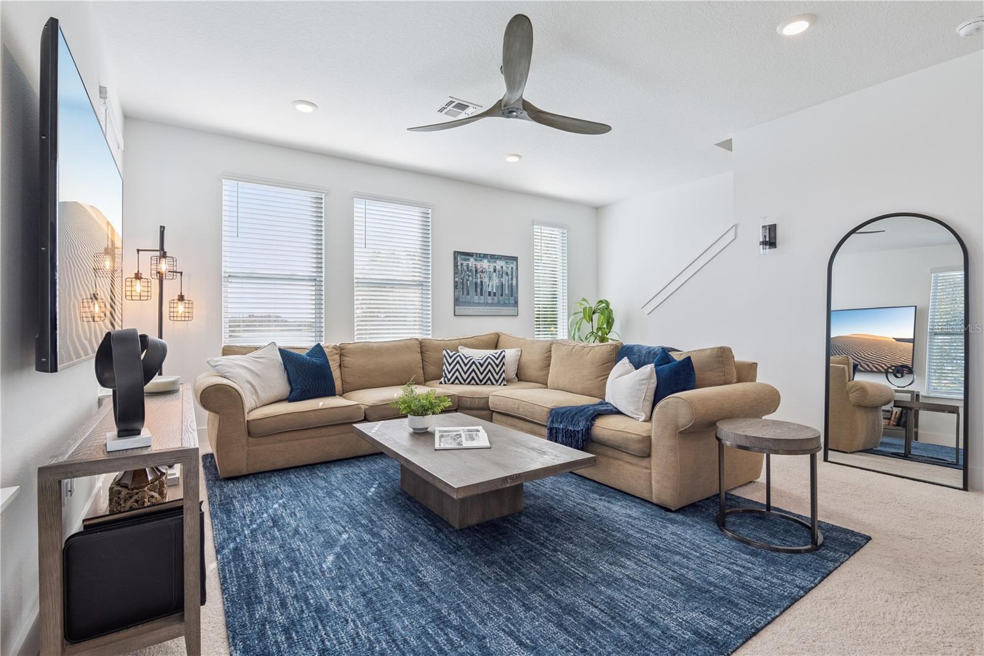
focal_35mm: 16
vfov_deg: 73.7
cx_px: 492
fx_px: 437
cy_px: 328
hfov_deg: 96.7
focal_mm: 16
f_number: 10
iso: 800
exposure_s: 1/125
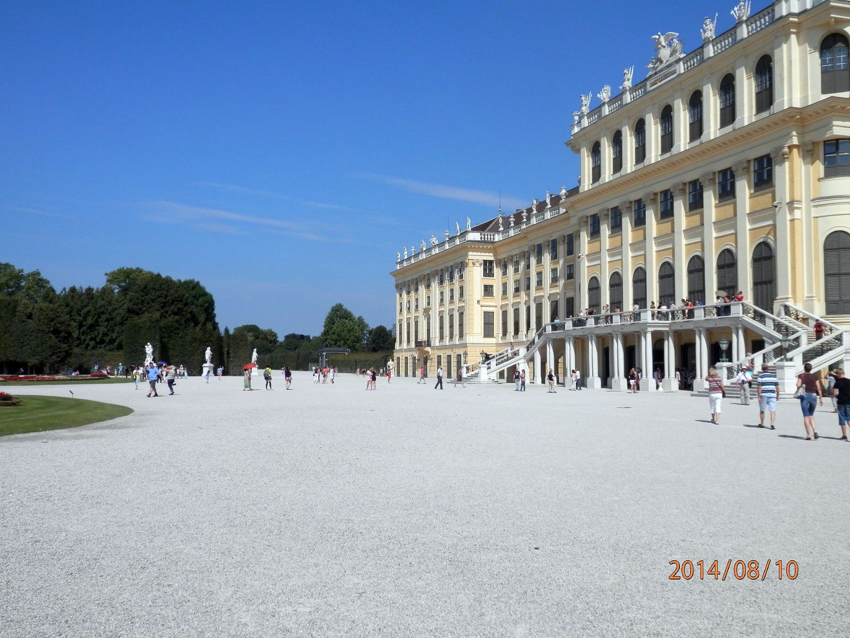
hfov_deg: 55.4
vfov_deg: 42.9
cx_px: 425
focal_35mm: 33
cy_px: 319
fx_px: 810
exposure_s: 1/500
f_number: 9.7
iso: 125
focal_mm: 6
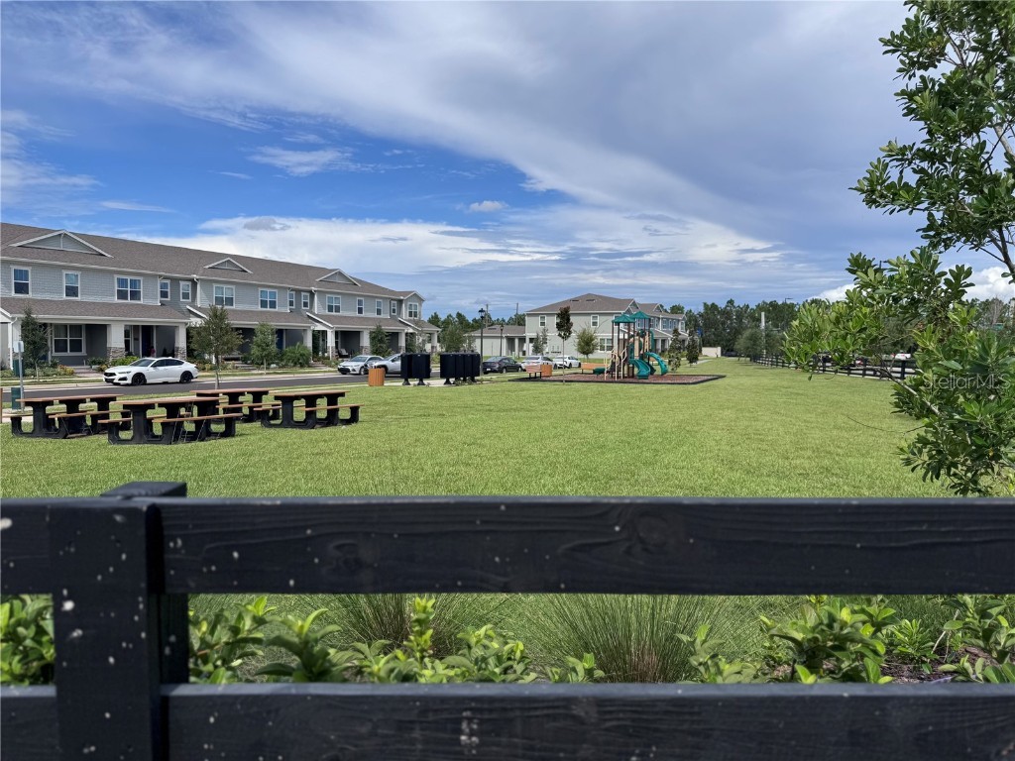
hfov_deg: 71.6
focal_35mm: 24
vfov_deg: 56.8
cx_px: 508
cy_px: 380
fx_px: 704
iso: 80
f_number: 1.78
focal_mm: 6.76
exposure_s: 1/6410
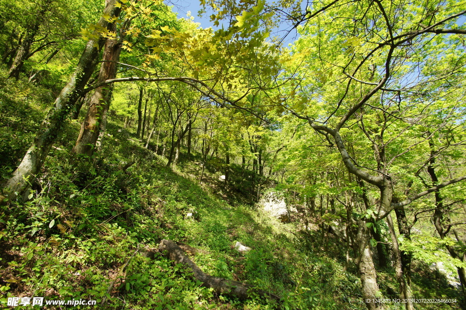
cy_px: 155
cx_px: 233
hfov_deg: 100.5
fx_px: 194
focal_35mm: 15
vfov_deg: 77.2
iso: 100
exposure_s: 1/60
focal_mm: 10
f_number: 4.5
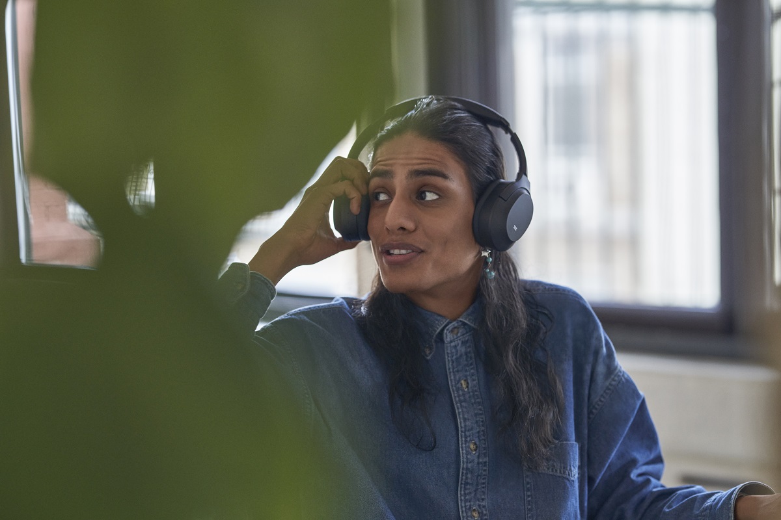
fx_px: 2278
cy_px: 260
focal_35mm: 105
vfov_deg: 13.0
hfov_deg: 19.5
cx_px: 390
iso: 800
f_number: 2.2
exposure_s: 1/200
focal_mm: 105
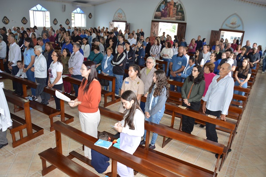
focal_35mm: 52
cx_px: 133
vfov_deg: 25.7
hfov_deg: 37.9
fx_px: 388
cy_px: 88
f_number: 4.5
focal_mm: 35
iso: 400
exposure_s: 1/100
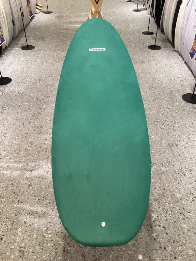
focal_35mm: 31
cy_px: 130
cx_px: 98
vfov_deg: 58.4
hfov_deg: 45.4
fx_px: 234
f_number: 2.4
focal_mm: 3.3
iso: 200
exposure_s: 1/60
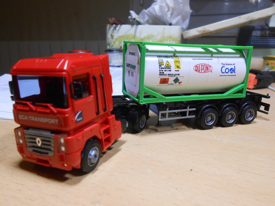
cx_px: 138
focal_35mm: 30
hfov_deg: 60.0
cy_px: 103
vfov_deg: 46.8
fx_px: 238
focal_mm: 5.3
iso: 250
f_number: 3.8
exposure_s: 1/30
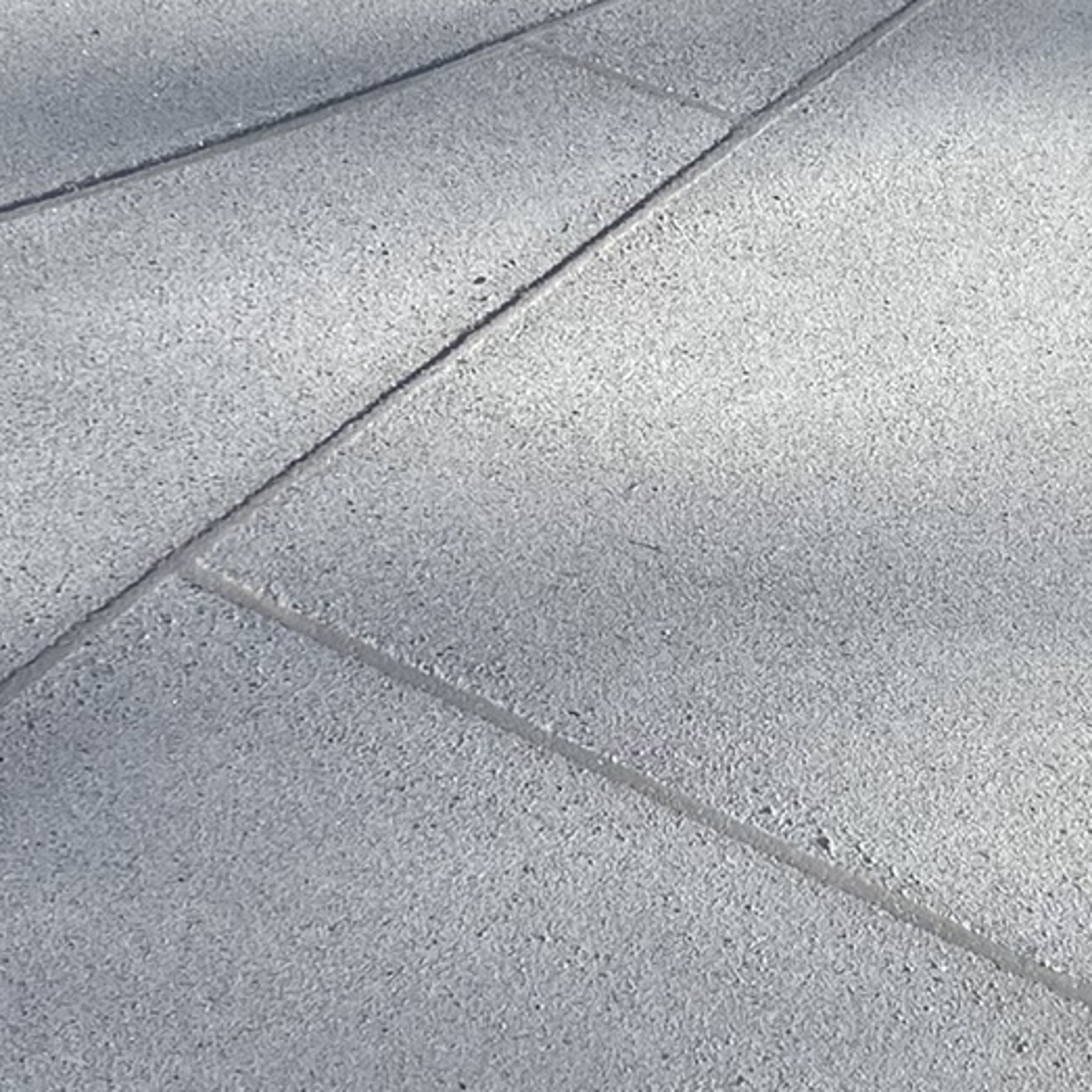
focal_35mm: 90
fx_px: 3212
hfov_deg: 19.3
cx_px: 691
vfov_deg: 19.0
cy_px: 163
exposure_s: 1/3984
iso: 32
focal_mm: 4.25
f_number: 1.8
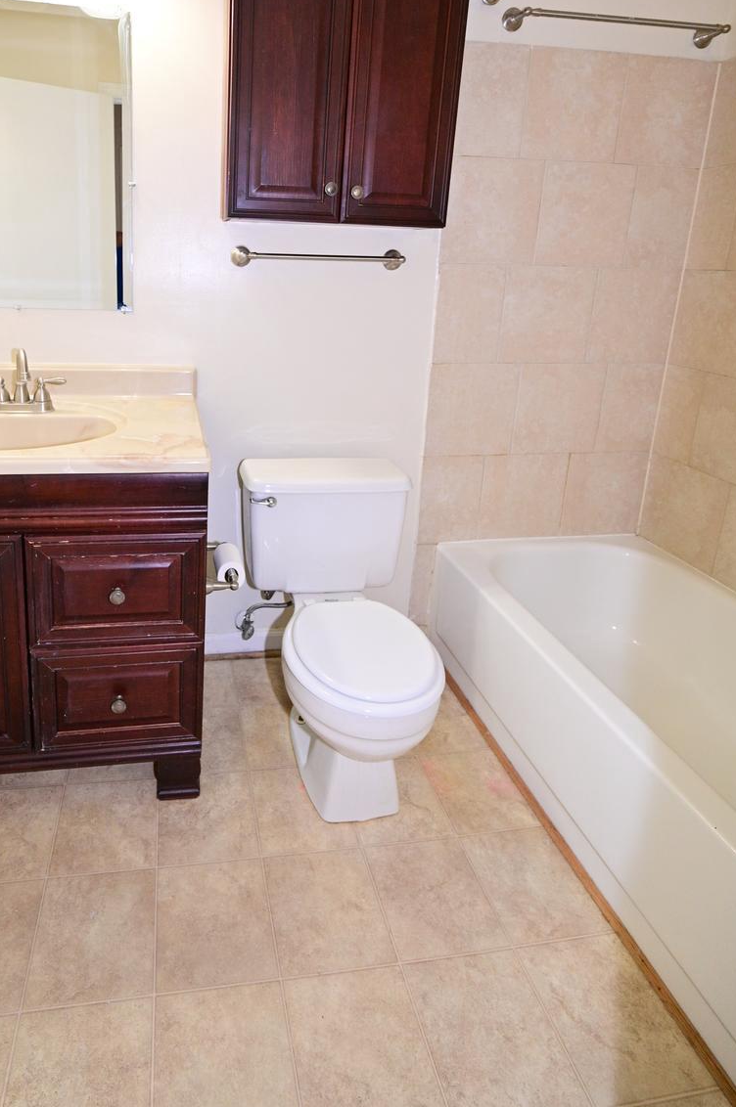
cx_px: 245
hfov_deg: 62.8
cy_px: 395
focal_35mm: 19
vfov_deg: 84.8
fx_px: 584
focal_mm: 14
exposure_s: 1/250
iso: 1250
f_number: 4
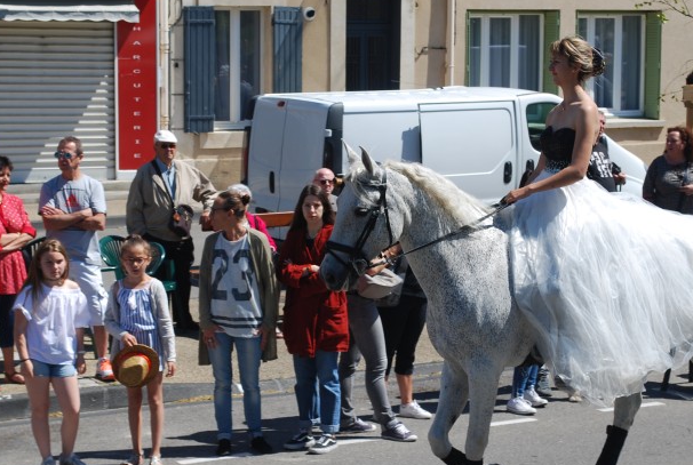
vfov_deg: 14.5
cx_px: 336
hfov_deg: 21.4
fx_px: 1833
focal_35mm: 95
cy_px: 220
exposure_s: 1/250
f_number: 8
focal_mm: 48
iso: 100
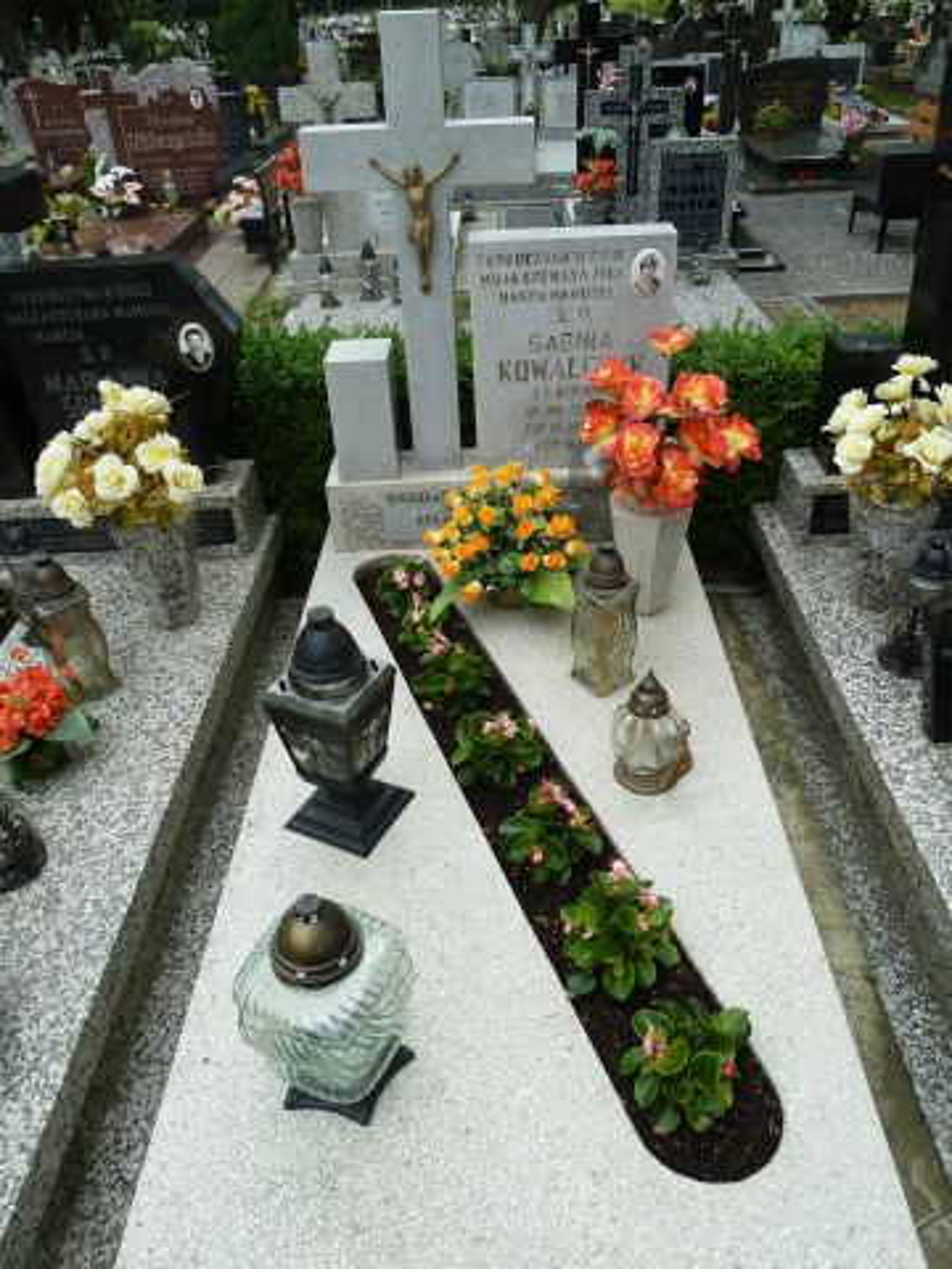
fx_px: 917
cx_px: 476
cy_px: 634
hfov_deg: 54.9
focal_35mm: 25
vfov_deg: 69.4
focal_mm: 4.1
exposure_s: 1/200
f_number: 4
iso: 80
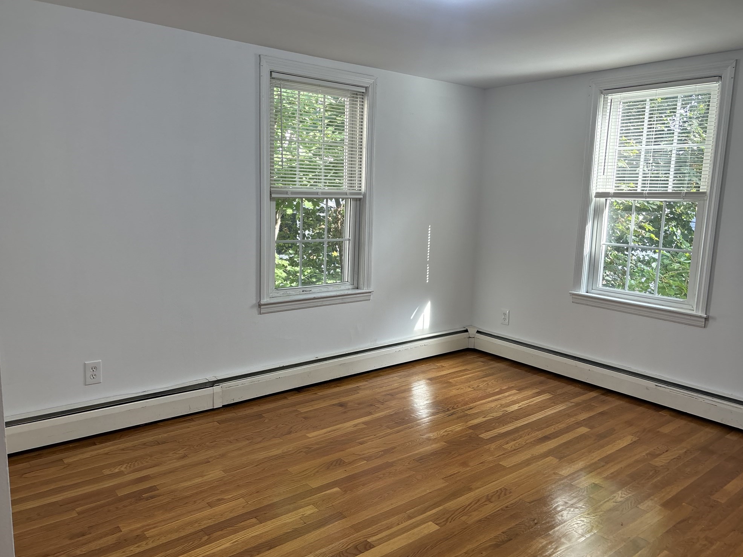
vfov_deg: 51.4
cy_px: 277
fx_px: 580
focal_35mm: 27
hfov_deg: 65.3
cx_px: 380
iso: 80
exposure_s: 1/120
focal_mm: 5.96
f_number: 1.6
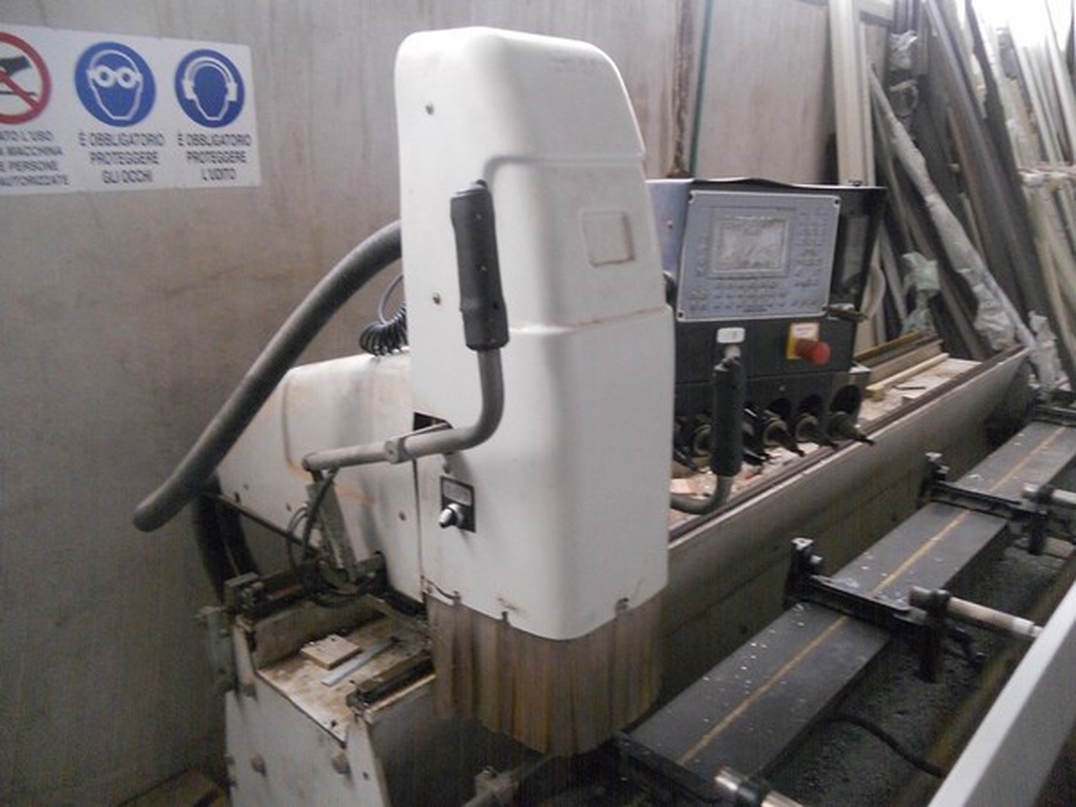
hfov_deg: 65.3
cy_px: 404
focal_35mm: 27
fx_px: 839
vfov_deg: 51.4
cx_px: 538
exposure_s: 1/30
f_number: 3.2
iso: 400
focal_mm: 4.9
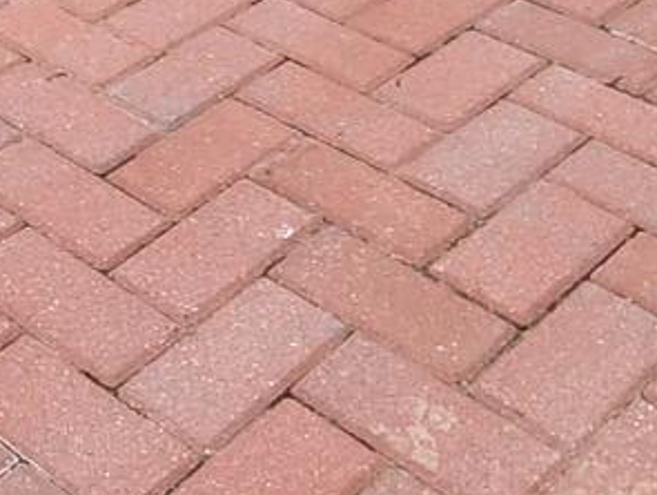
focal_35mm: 83
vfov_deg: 11.5
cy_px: -939
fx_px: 1577
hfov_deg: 22.5
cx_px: -24
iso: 54
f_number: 1.7
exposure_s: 1/2041
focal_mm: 2.02
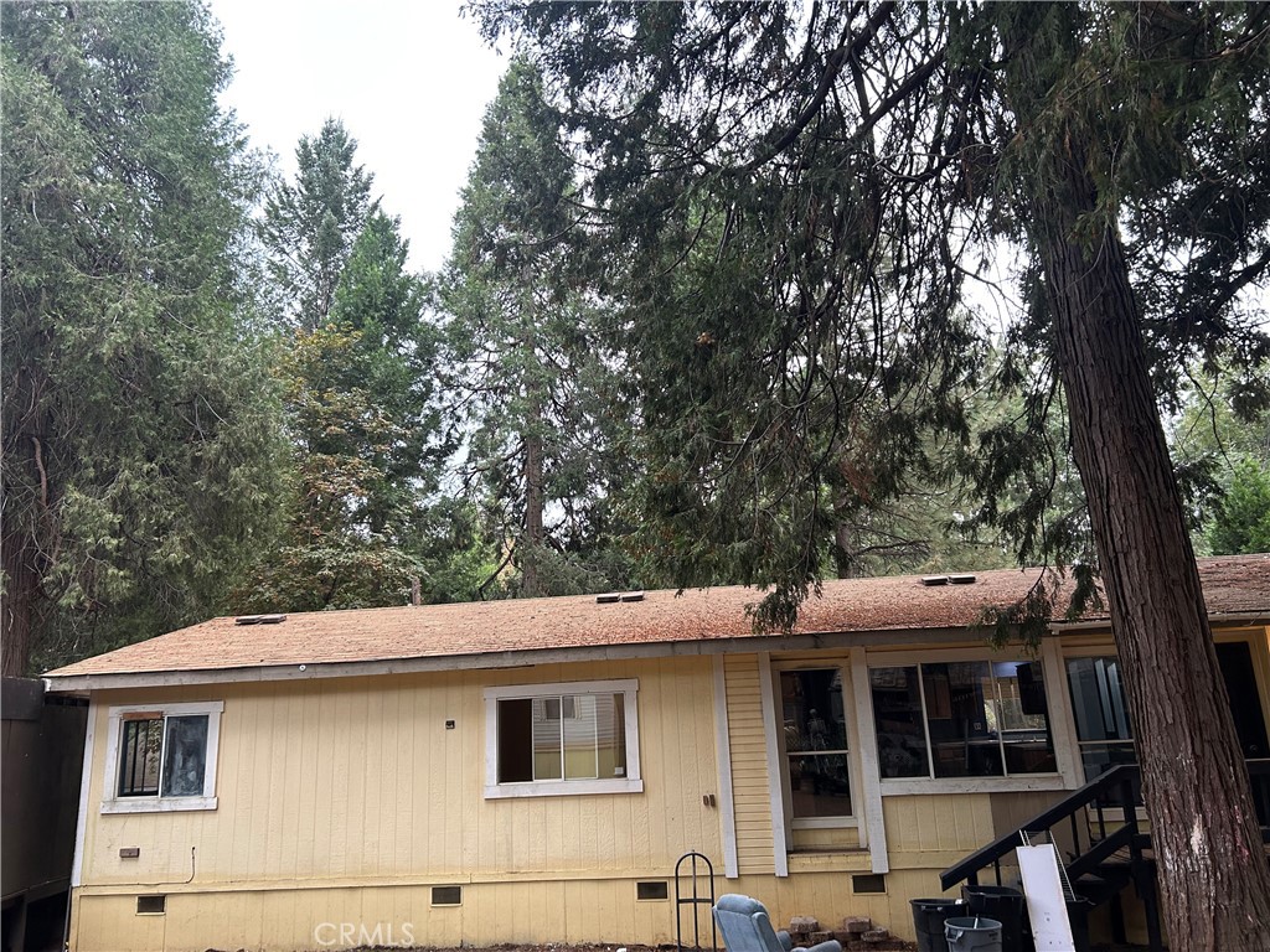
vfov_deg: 53.1
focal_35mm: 26
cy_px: 476
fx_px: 954
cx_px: 635
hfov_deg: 67.3
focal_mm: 5.7
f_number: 1.5
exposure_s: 1/78
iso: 125
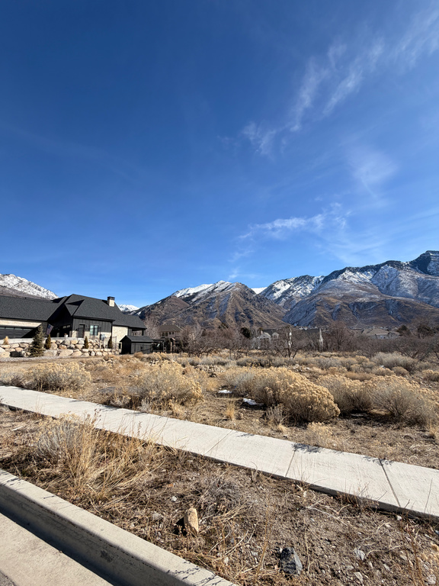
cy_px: 293
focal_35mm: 14
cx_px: 220
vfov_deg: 102.1
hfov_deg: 85.7
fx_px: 237
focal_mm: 2.22
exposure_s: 1/1001
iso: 20
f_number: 2.2
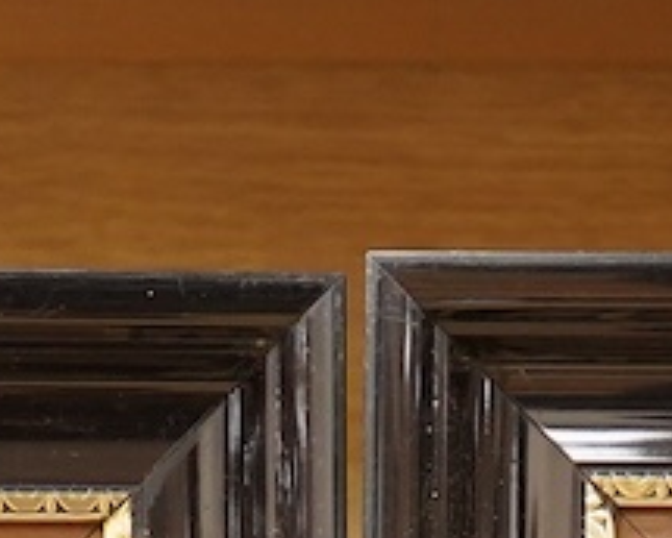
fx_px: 4395
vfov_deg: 6.9
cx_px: 461
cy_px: 895
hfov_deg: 8.7
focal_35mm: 221
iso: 2500
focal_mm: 30
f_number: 4.5
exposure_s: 1/200
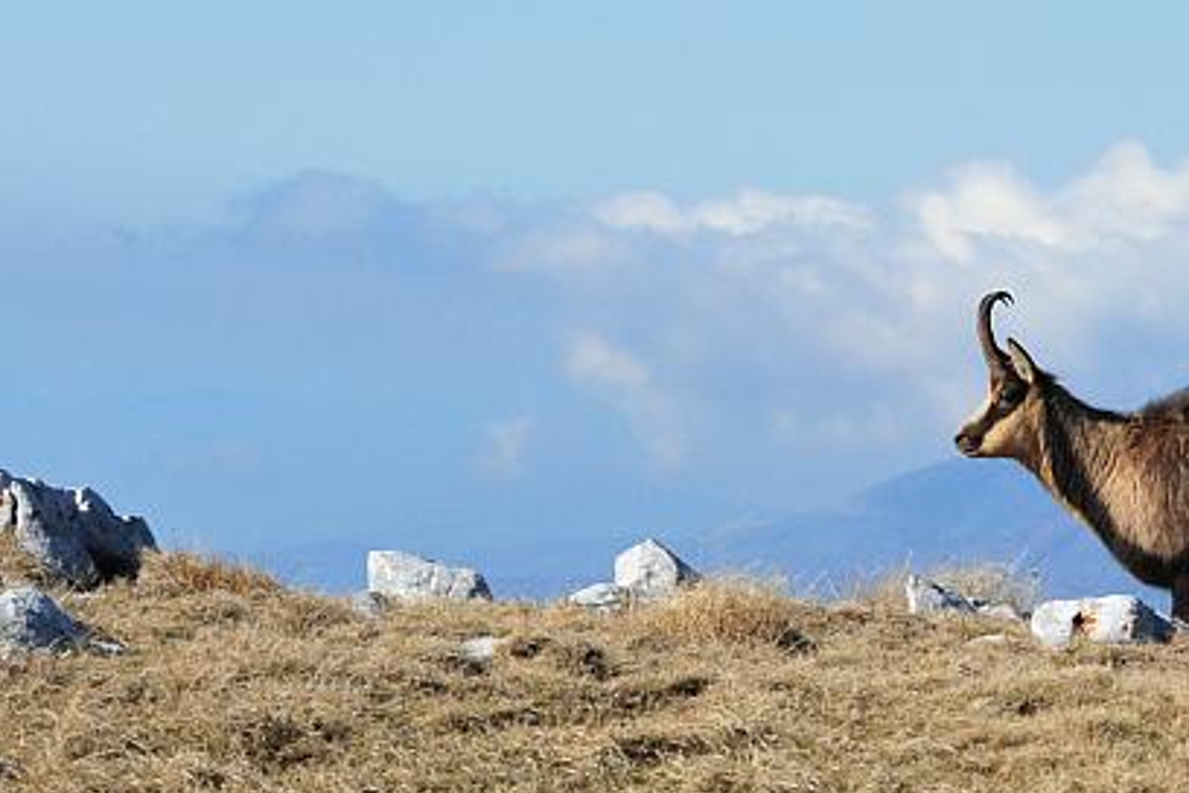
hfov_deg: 3.5
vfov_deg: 2.3
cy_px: 491
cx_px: 1011
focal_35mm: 595
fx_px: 19650
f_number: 20
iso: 2500
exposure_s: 1/1600
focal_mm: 270
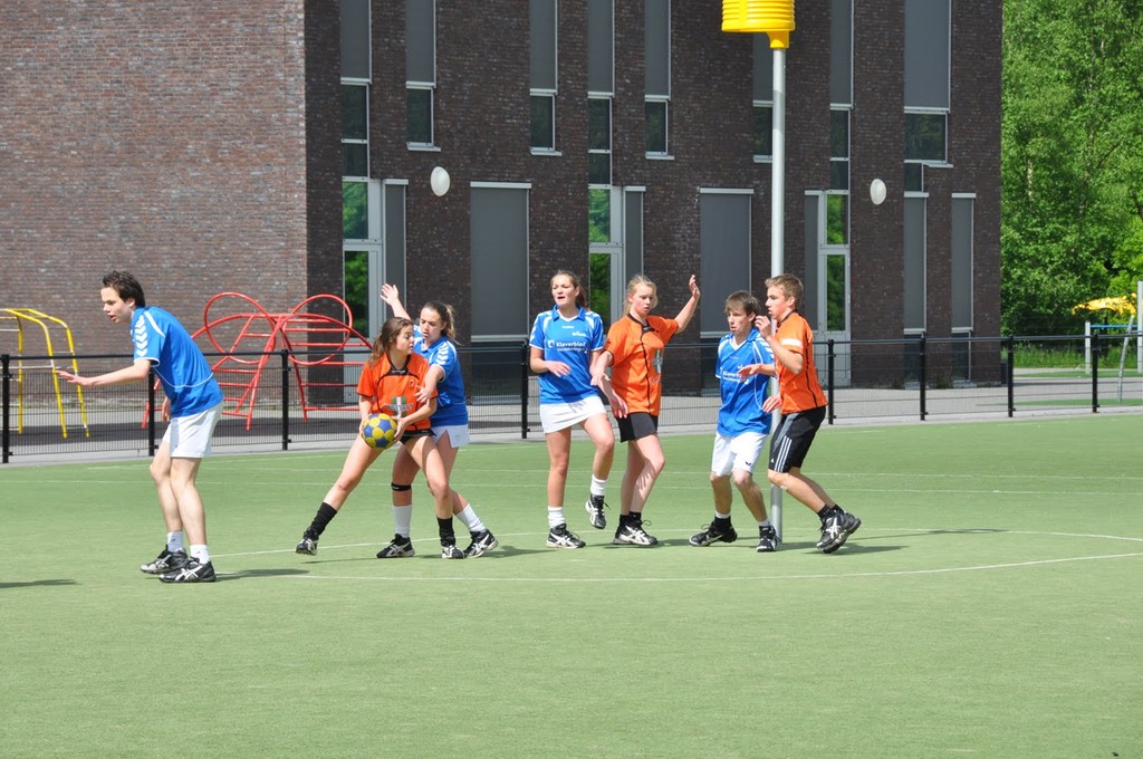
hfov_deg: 10.6
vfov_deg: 7.0
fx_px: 6183
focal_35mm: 195
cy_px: 380
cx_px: 572
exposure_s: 1/500
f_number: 11
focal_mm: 130
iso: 400
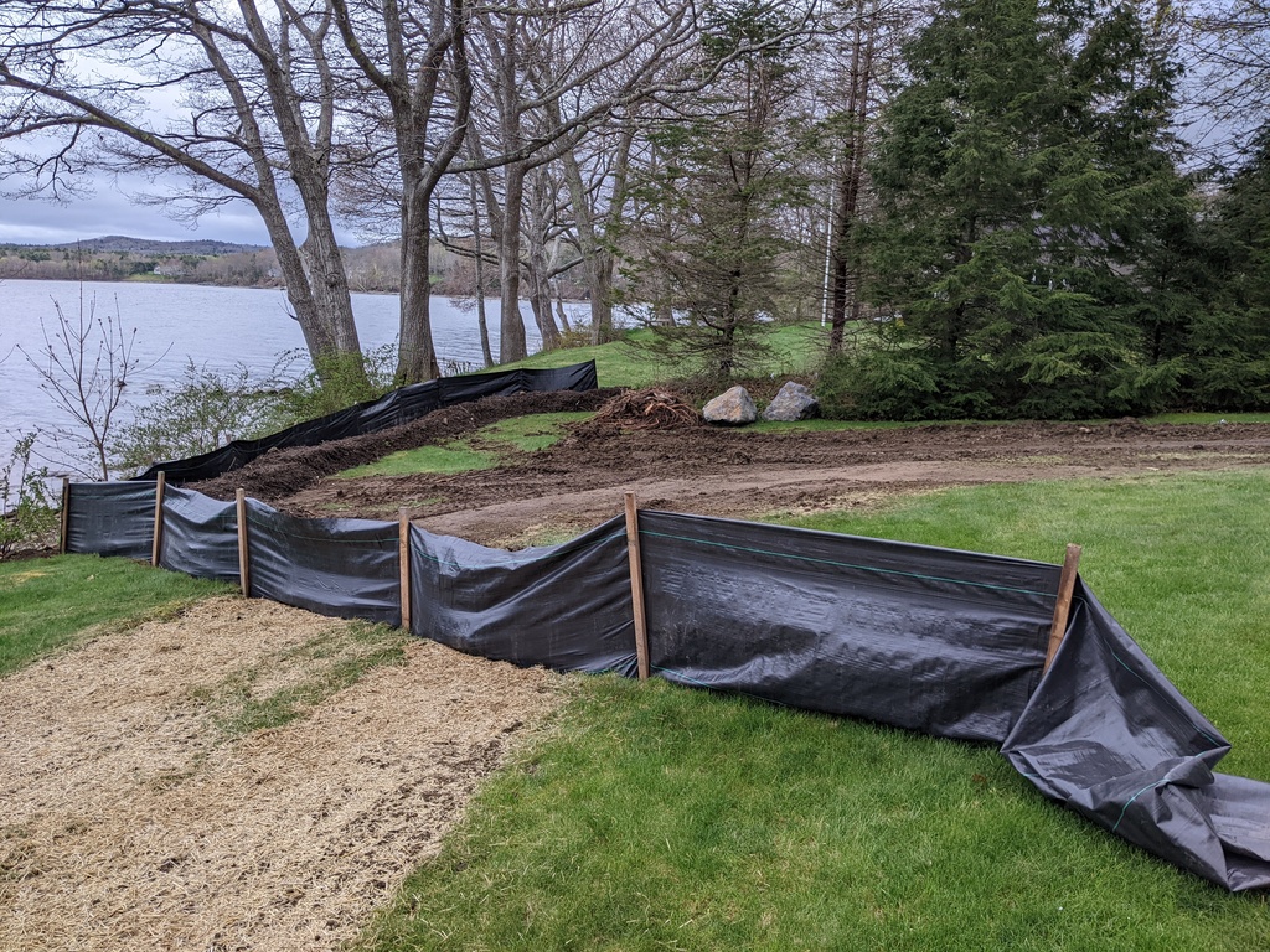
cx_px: 635
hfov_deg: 65.3
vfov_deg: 51.4
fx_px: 991
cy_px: 476
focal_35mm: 27
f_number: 1.8
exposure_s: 1/1304
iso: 50
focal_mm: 4.44
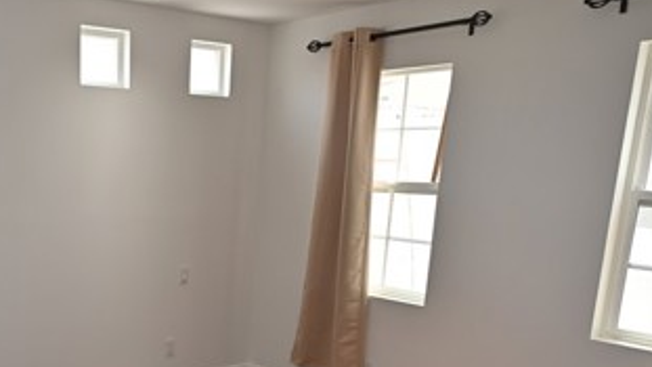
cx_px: 126
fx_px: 728
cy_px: 318
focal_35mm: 42
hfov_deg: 45.7
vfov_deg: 27.5
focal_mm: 13
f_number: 5
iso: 200
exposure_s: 1/100
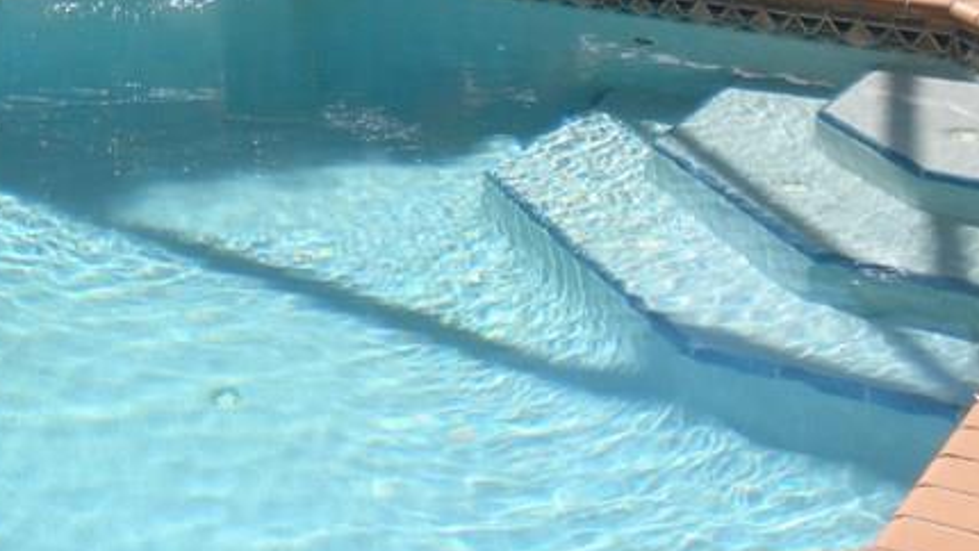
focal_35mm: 96
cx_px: 75
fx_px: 2492
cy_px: -278
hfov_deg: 21.7
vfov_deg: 12.0
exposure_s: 1/500
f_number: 3.5
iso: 64
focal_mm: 6.6
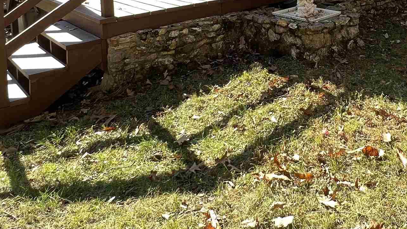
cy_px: -43
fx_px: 367
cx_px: 284
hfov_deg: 56.3
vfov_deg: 29.9
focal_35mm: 34
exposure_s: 1/129
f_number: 1.8
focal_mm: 1.57
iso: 32
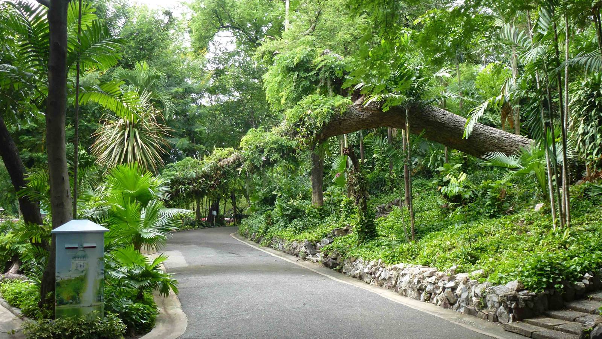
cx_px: 301
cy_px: 176
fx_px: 575
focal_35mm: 36
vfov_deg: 32.8
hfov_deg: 55.3
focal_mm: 5.9
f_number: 3.6
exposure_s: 1/60
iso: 100
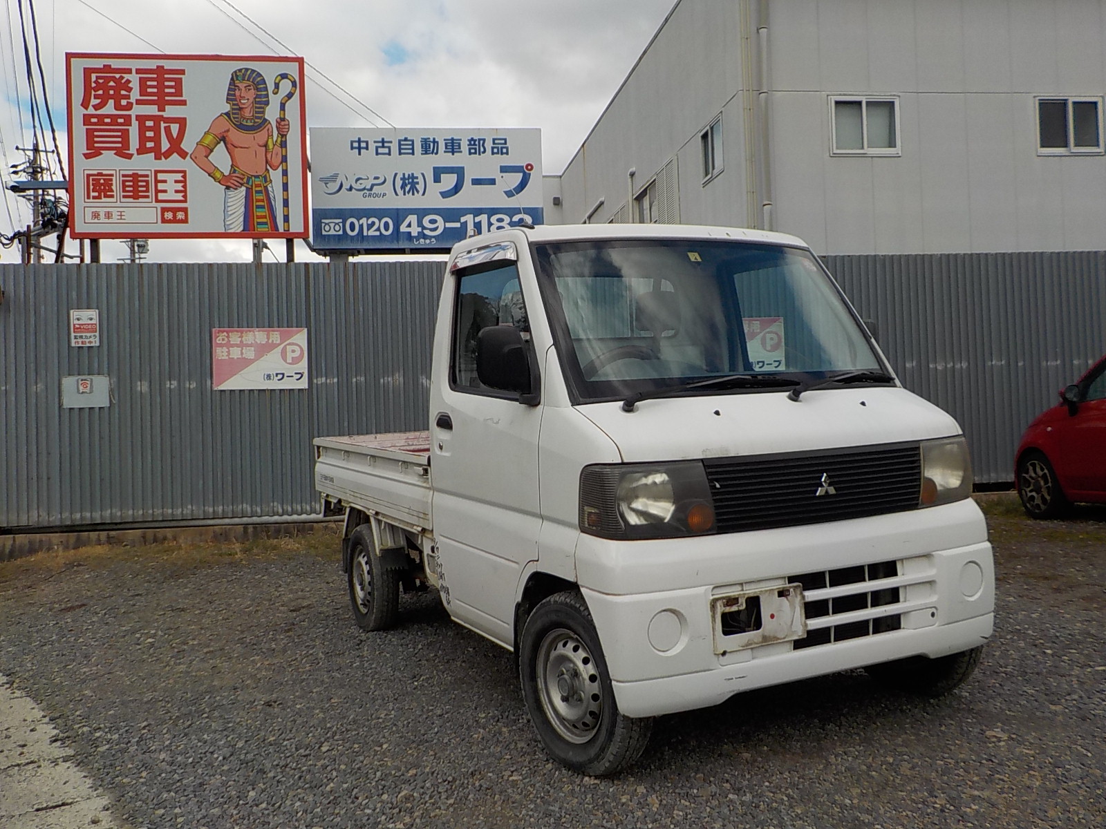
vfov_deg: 46.8
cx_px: 553
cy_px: 414
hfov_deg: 60.0
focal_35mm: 30
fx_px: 959
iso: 125
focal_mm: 4.1
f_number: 3.3
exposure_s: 1/1250
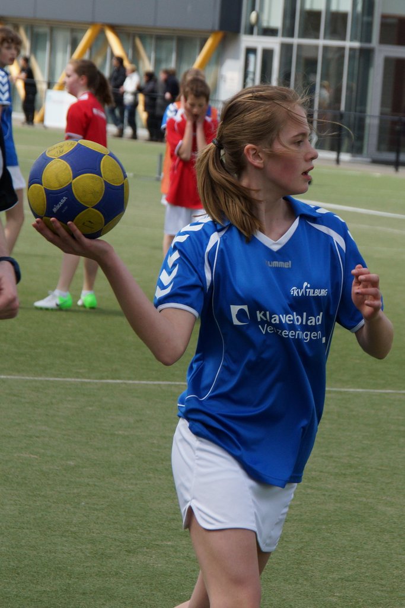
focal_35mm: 135
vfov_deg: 15.2
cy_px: 304
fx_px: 2277
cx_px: 202
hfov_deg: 10.2
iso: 320
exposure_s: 1/800
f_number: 8
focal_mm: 90
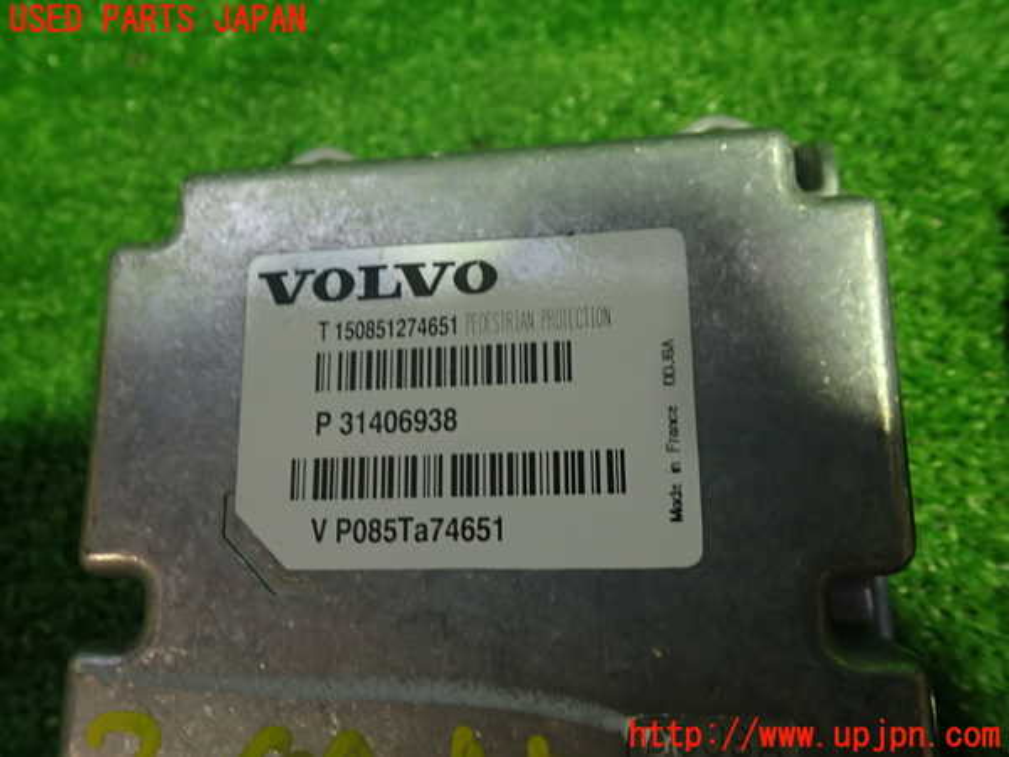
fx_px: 874
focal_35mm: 30
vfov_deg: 46.8
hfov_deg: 60.0
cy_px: 378
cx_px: 504
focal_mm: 5.4
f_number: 2.3
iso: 200
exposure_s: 1/30
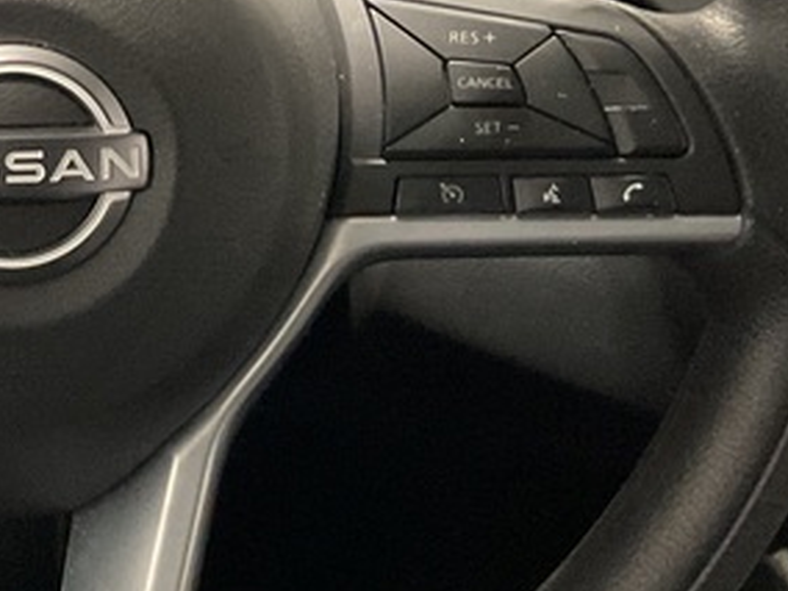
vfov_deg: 14.9
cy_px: 69
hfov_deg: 19.3
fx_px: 2231
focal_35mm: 98
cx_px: -64
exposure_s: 1/30
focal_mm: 3
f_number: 1.8
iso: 400
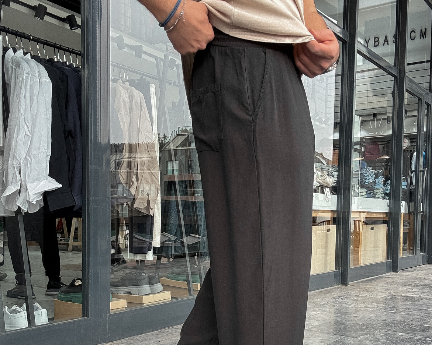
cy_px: 243
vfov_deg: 36.7
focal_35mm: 40
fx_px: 511
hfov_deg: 45.8
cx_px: 215
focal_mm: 2.69
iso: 32
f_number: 1.9
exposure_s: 1/120
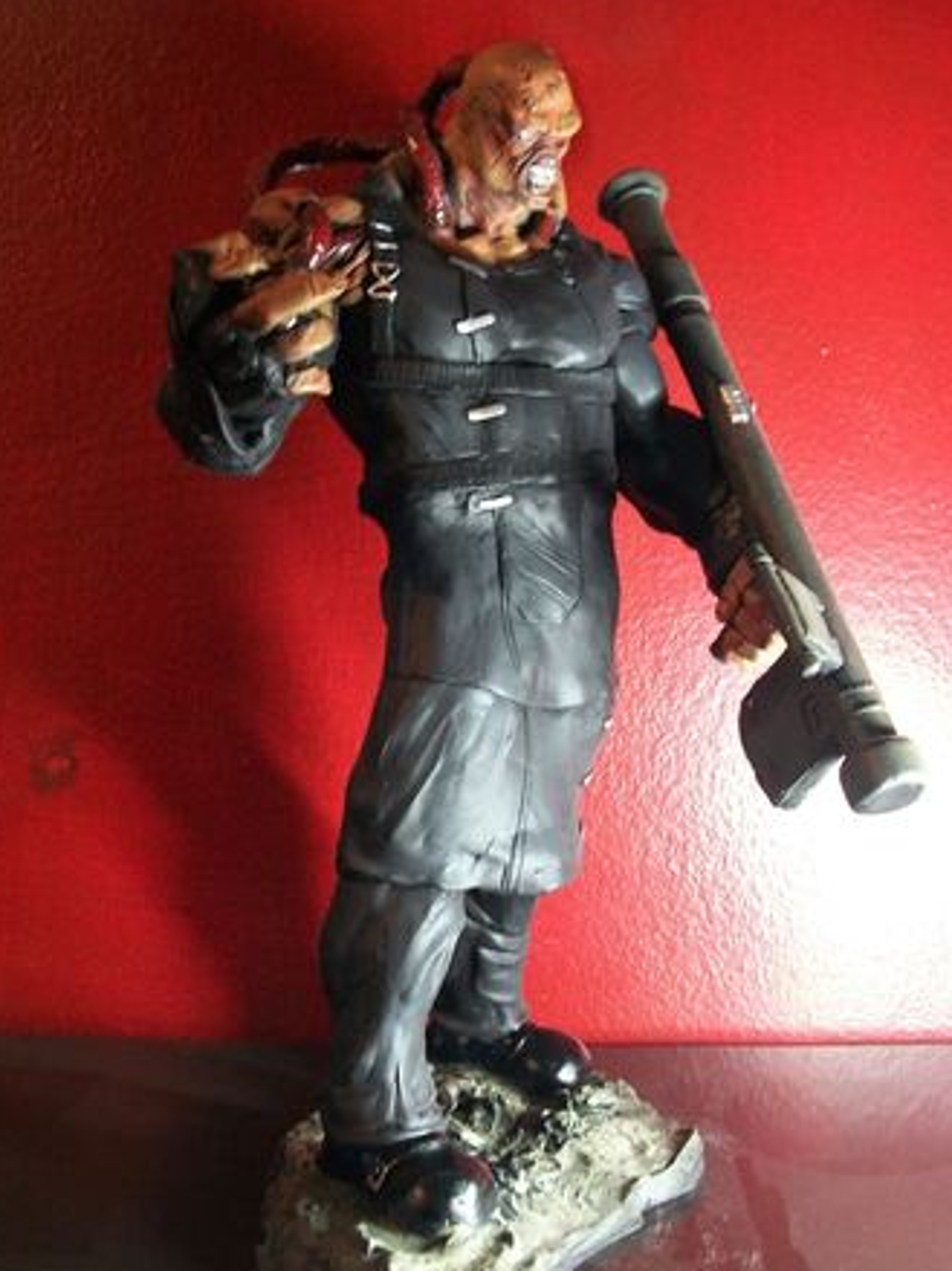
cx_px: 457
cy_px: 666
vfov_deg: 52.6
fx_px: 1284
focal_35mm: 35
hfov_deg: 40.7
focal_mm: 5.7
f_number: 2.9
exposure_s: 1/8
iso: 220
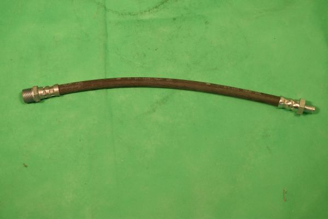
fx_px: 478
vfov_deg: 25.8
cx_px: 164
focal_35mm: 52
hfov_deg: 37.9
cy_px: 110
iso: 100
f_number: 6.3
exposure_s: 1/125
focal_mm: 35
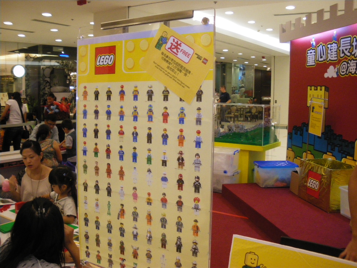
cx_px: 178
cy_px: 134
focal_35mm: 36
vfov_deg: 39.7
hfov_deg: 51.4
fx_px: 371
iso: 400
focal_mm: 6.3
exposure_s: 1/50
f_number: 3.5
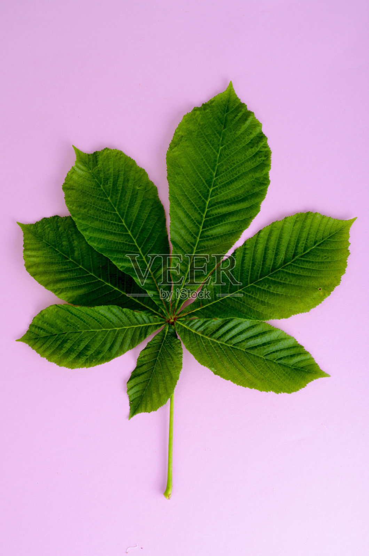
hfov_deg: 18.1
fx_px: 1158
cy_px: 278
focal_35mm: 75
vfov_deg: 27.0
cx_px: 184
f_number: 11
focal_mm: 50
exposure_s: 1/200
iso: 100
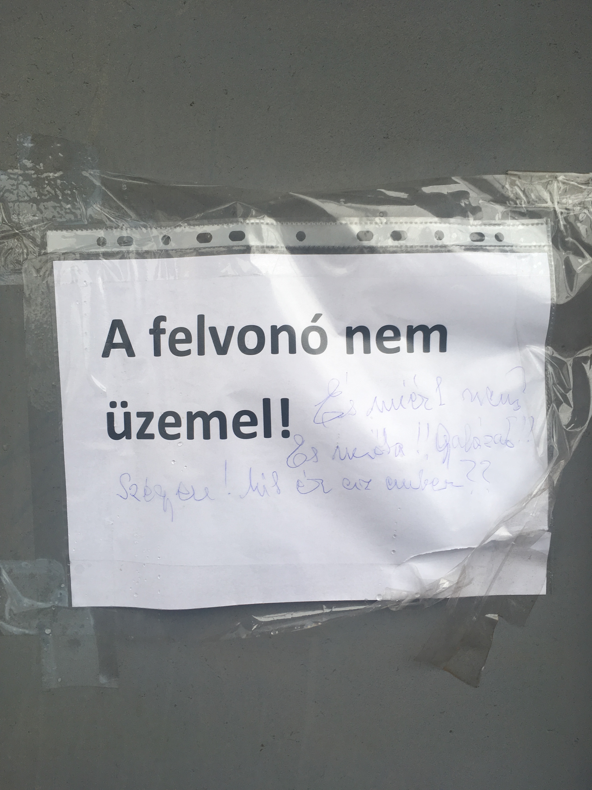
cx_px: 296
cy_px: 395
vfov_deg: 61.7
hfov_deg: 48.2
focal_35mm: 29
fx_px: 661
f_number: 2.2
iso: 25
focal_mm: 4.15
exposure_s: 1/100
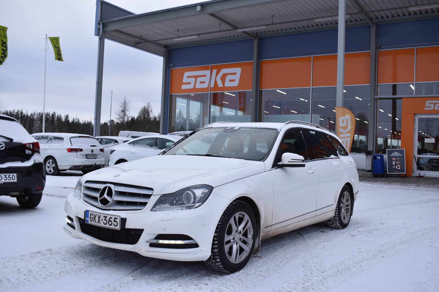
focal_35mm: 34
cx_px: 220
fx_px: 421
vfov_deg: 38.4
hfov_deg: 55.1
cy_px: 146
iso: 200
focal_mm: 23
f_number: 6.7
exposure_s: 1/250
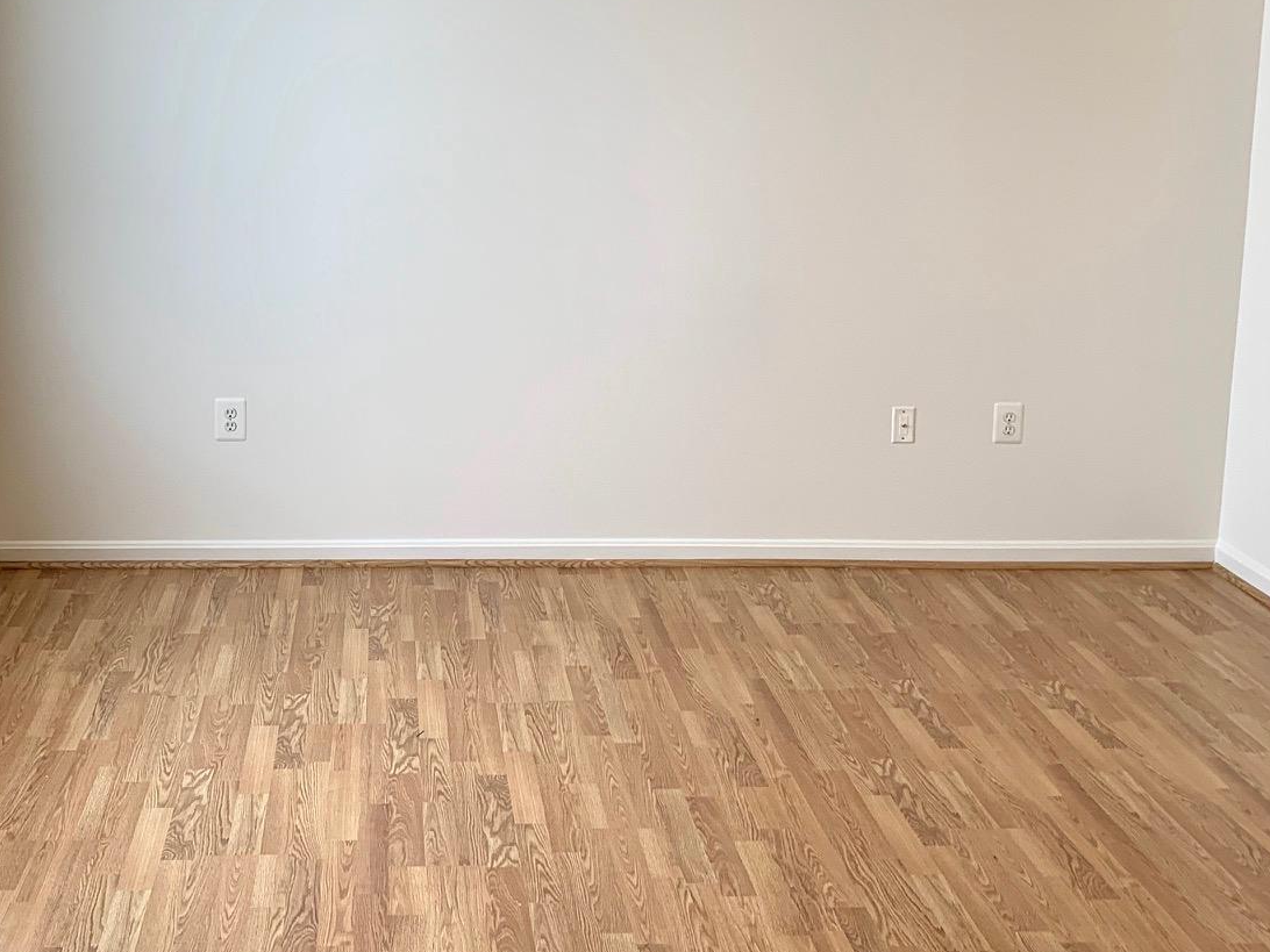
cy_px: 342
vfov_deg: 30.1
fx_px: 1761
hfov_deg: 39.5
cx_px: 518
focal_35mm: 48
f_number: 1.8
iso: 50
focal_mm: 4.25
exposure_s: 1/60
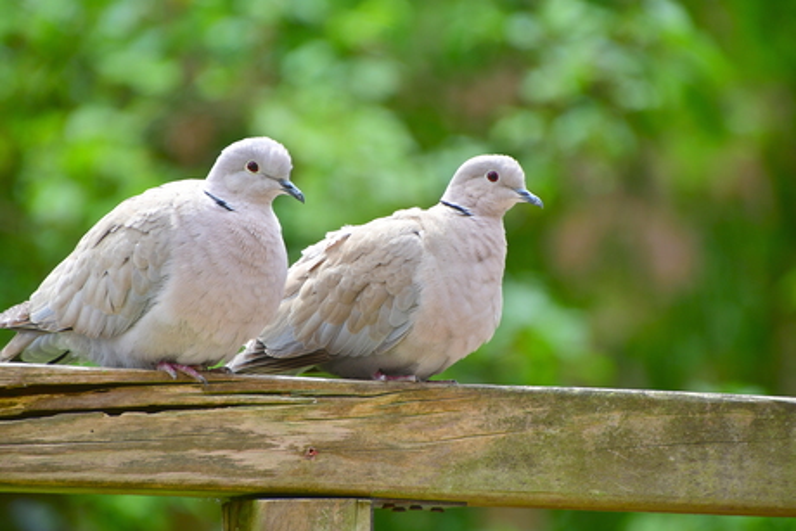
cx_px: 398
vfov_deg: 2.3
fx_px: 13270
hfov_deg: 3.4
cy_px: 266
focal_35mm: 600
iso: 100
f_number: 7.1
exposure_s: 1/125
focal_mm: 400
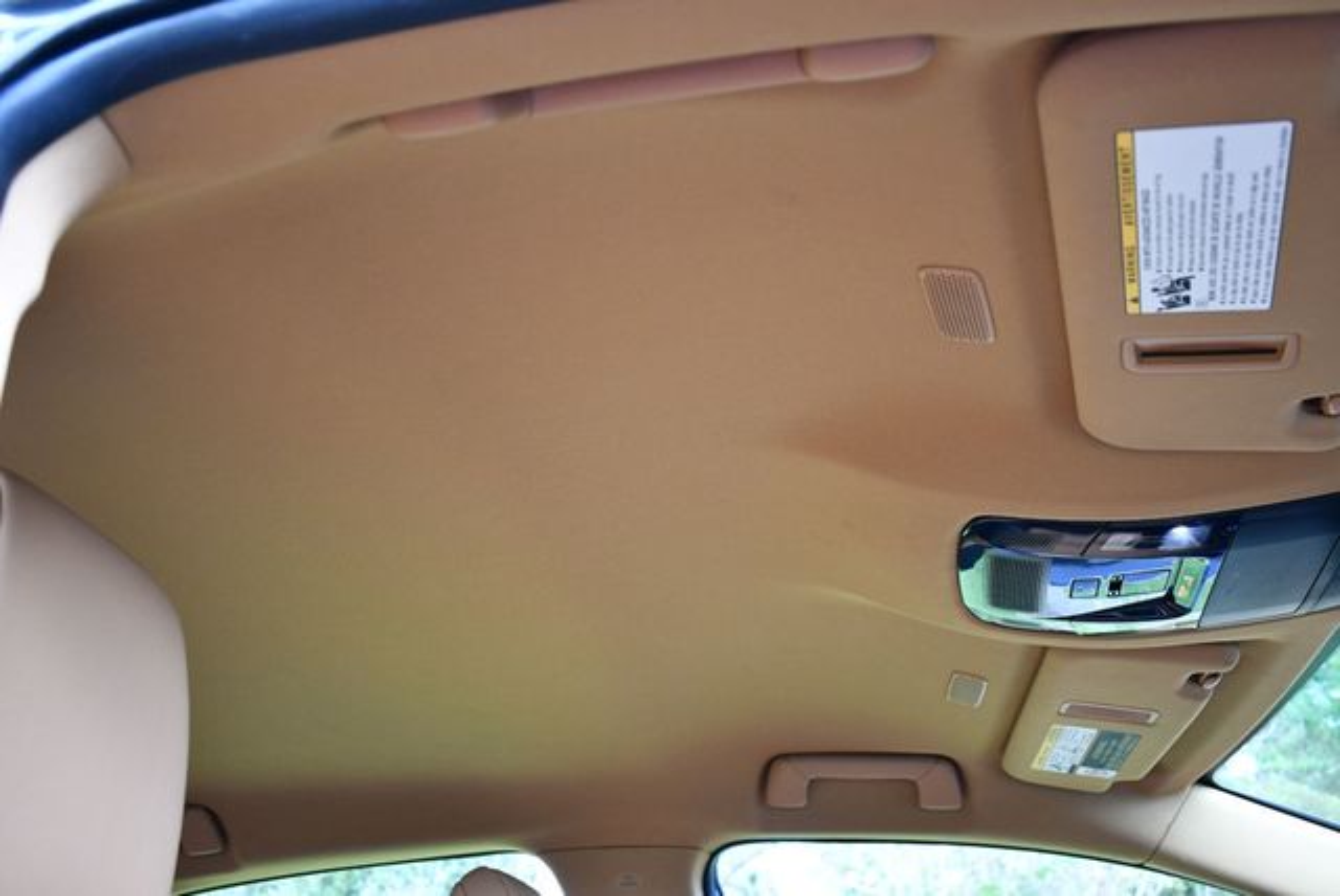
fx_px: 1341
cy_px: 448
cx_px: 670
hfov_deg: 53.1
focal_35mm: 36
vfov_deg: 36.9
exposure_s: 1/250
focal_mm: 18
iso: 800
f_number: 3.5
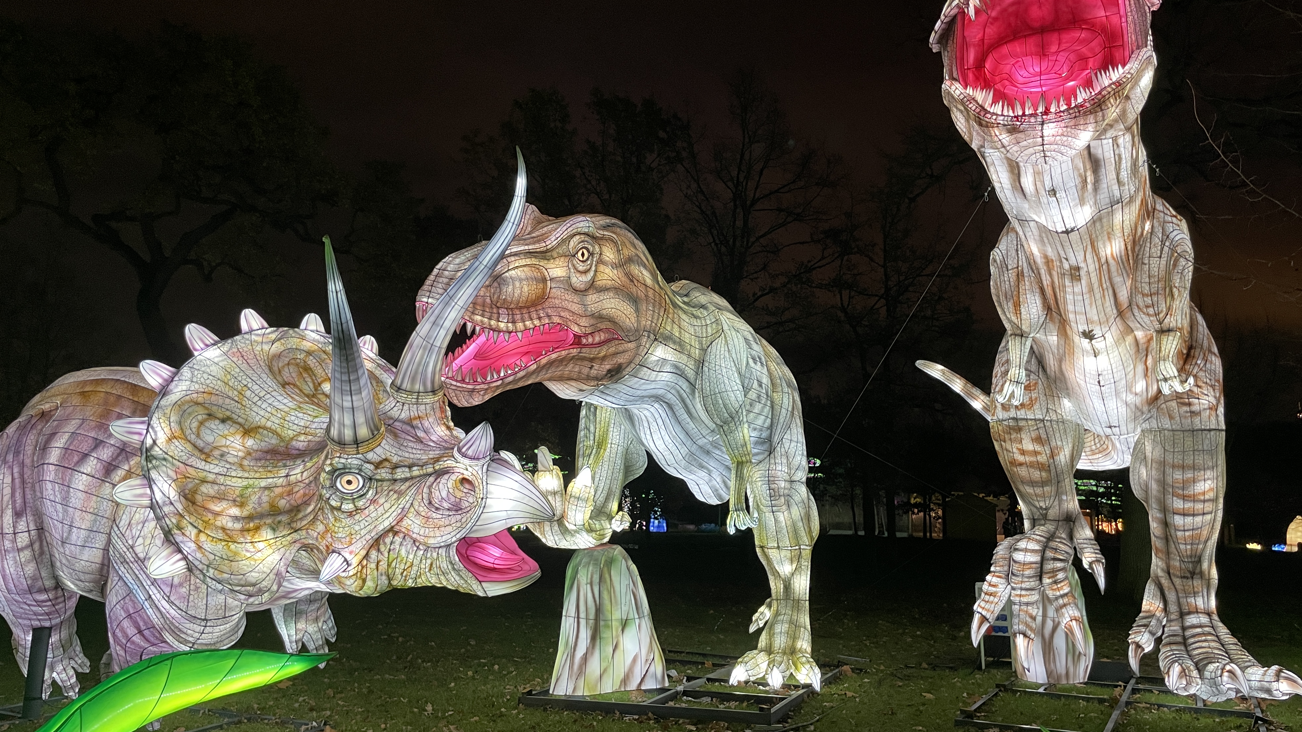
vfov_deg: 40.1
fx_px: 1001
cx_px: 662
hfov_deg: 66.1
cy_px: 317
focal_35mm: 29
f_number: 1.6
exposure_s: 1/50
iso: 160
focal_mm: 4.2
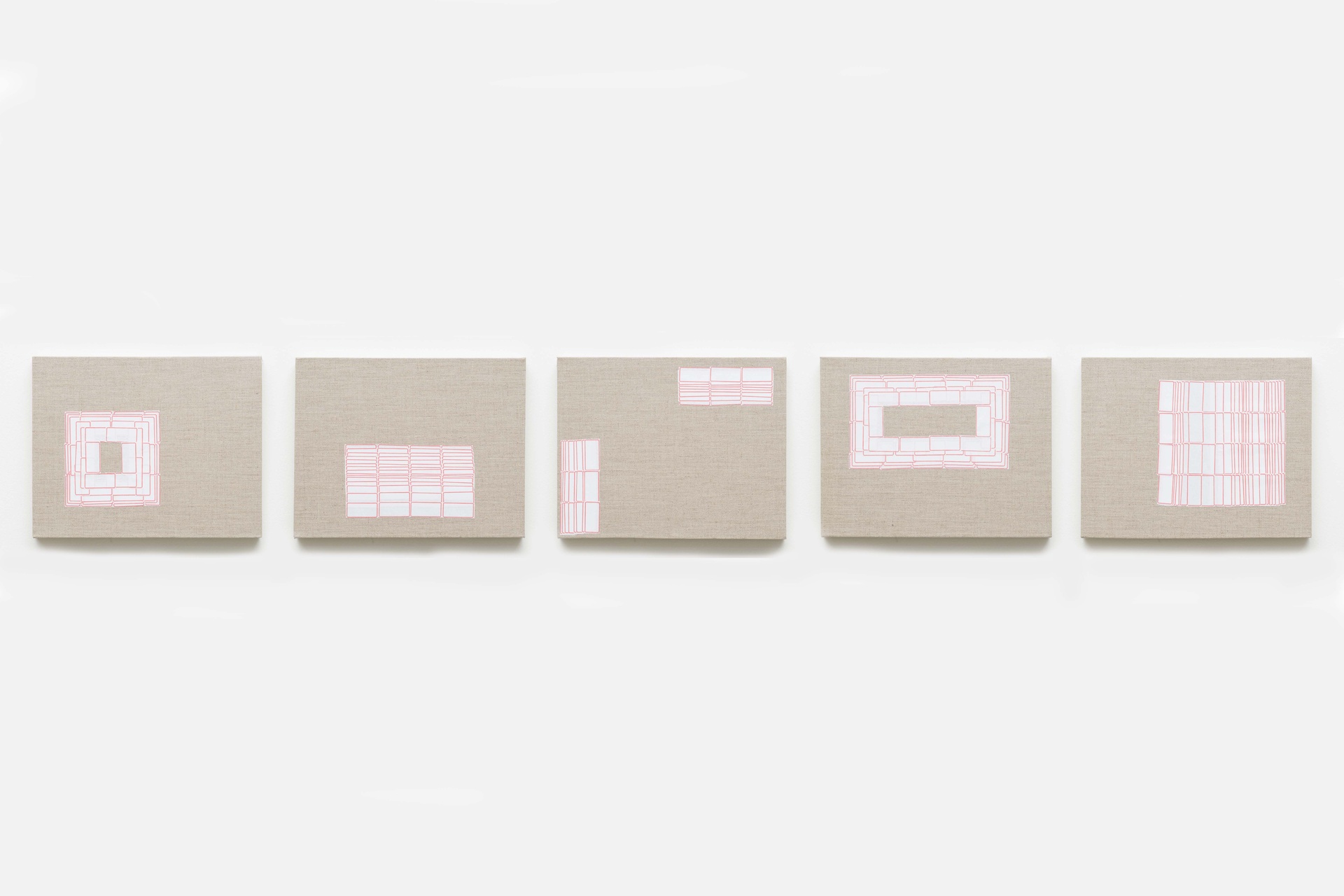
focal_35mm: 28
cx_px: 672
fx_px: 1045
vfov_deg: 46.4
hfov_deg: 65.5
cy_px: 448
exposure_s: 1/125
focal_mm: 28
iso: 100
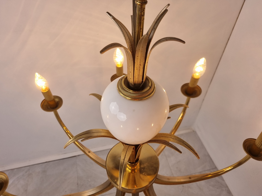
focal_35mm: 26
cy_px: 98
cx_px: 131
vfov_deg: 53.1
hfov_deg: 67.3
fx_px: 197
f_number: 1.8
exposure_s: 1/187
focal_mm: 5.4
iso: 50
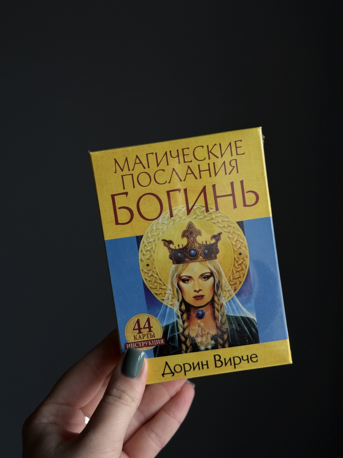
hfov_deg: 30.3
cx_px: 172
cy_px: 229
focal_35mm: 48
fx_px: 634
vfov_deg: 39.7
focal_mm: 6.76
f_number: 1.78
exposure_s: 1/111
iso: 100
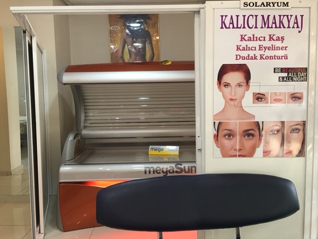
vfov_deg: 48.2
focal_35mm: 29
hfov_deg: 61.7
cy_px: 120
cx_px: 159
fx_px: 266
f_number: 2.2
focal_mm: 4.15
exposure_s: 1/33
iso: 50
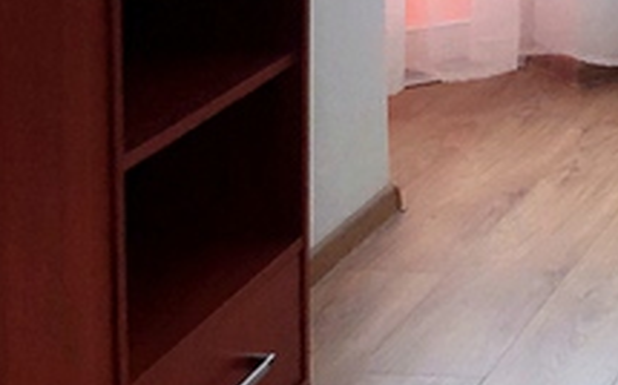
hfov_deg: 15.1
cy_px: -188
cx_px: 1200
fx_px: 1919
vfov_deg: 11.0
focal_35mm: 114
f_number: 1.75
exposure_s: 1/100
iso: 448
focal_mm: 4.77
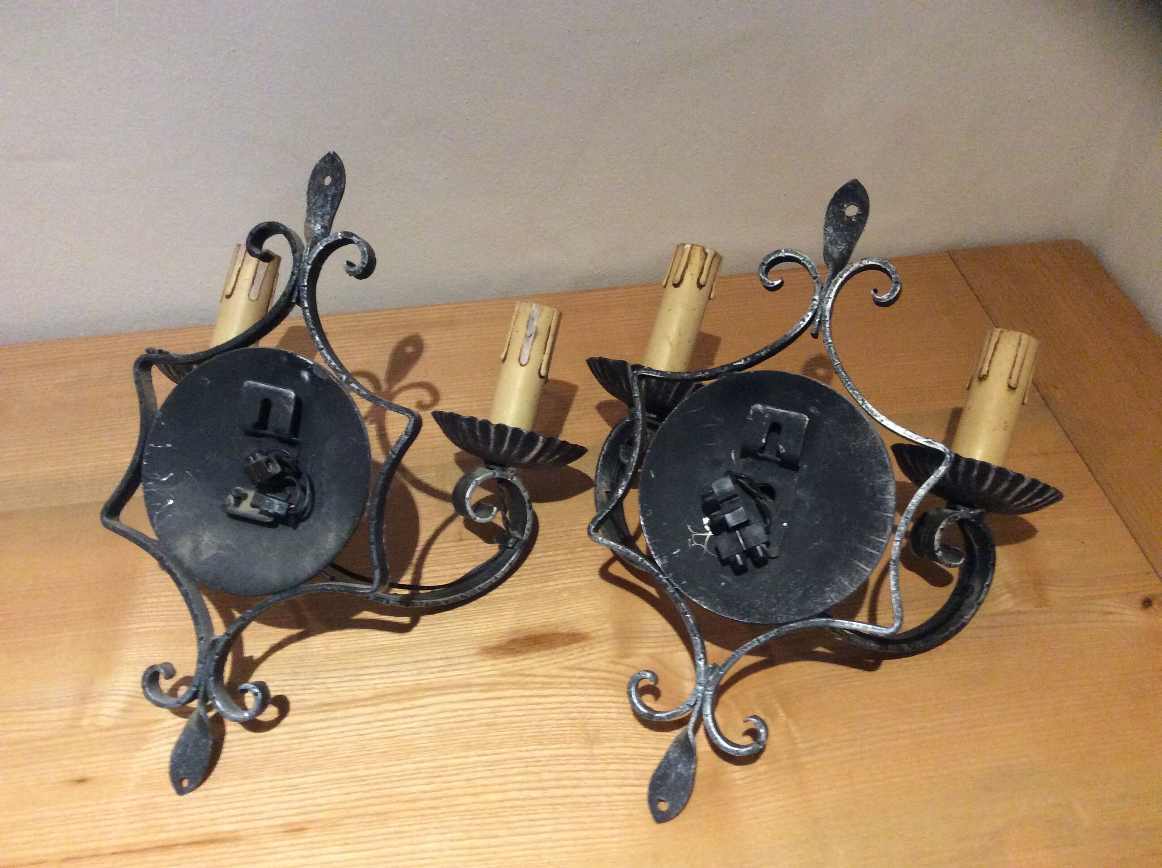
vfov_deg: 44.1
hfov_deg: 56.9
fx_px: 1073
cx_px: 581
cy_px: 434
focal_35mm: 32
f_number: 2.4
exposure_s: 1/20
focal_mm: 3.3
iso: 320
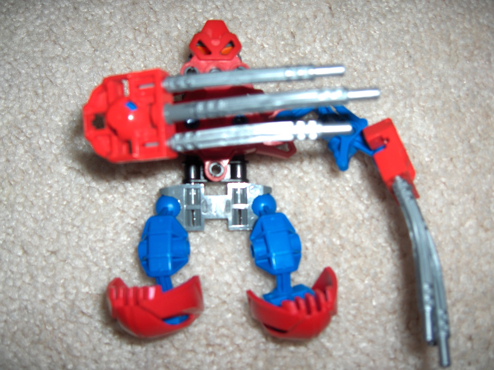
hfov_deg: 47.9
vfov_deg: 36.8
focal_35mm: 39
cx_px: 247
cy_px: 185
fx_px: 557
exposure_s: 1/60
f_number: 4.8
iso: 100
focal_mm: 8
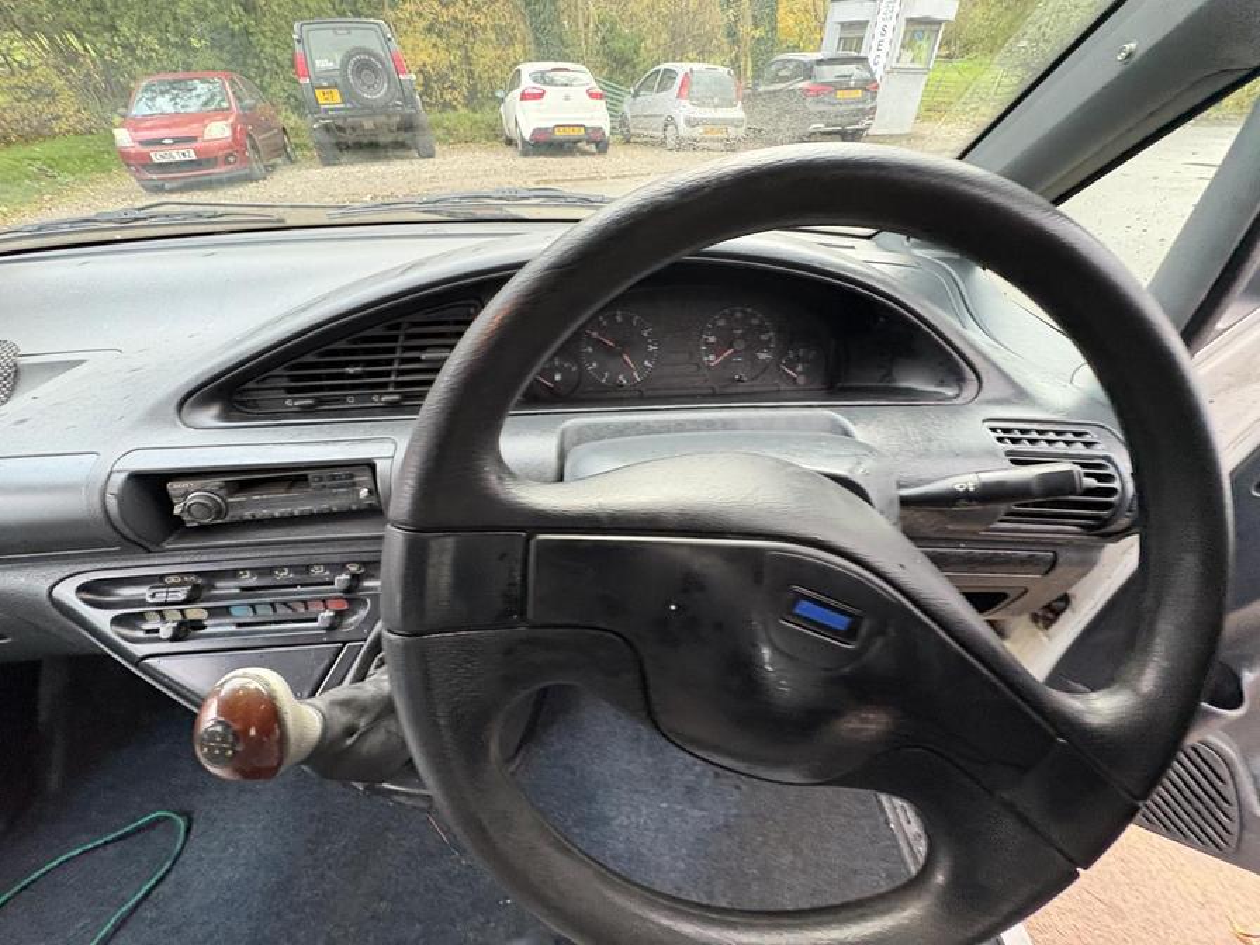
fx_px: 510
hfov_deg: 102.1
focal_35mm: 14
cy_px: 472
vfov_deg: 85.7
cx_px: 630
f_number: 2.2
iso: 500
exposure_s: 1/60
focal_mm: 2.22
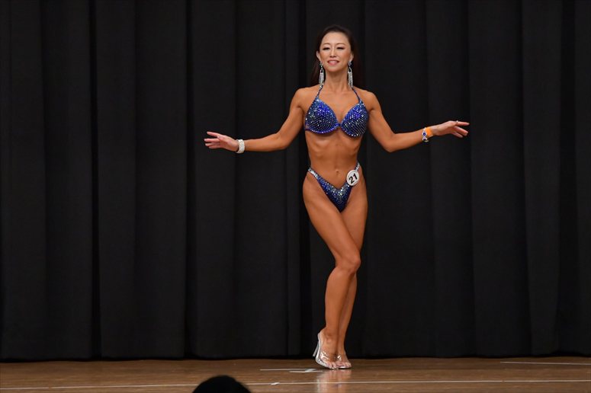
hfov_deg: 8.1
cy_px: 196
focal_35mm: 255
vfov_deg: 5.4
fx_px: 4184
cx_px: 296
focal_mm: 170
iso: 6400
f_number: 5.6
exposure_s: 1/400
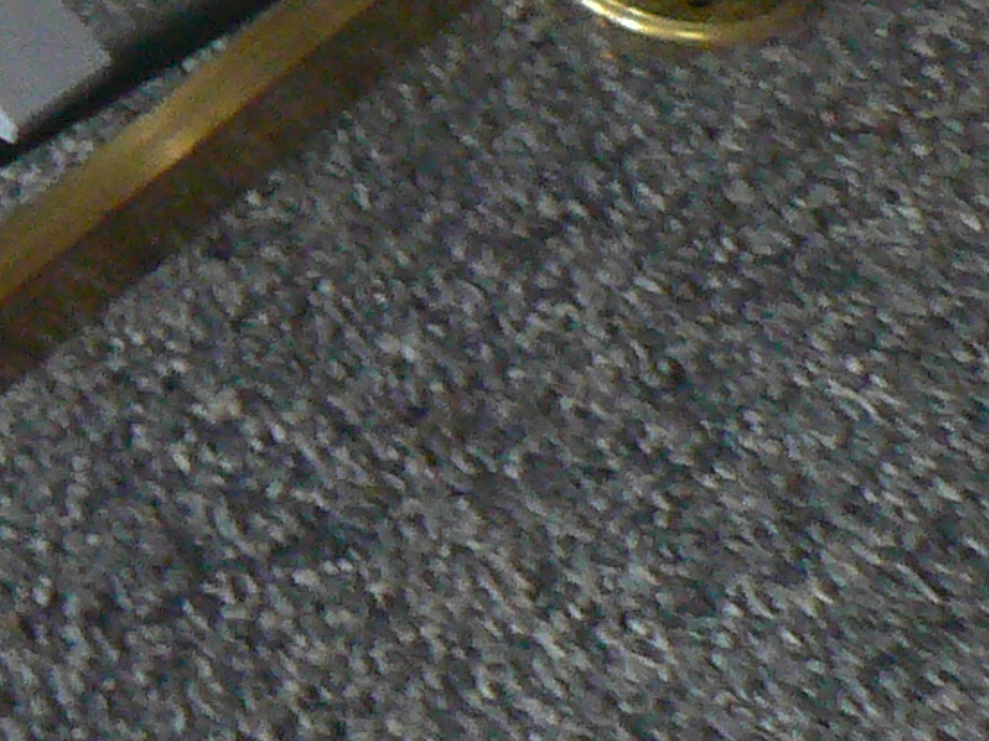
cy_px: -1098
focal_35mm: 184
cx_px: -1212
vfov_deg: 7.5
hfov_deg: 9.7
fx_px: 5256
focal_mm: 6
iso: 200
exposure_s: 1/20
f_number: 2.8
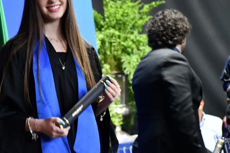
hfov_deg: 9.3
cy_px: 55
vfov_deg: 6.2
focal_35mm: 221
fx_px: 1412
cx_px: 75
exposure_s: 1/30
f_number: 5.3
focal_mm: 90
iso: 12800
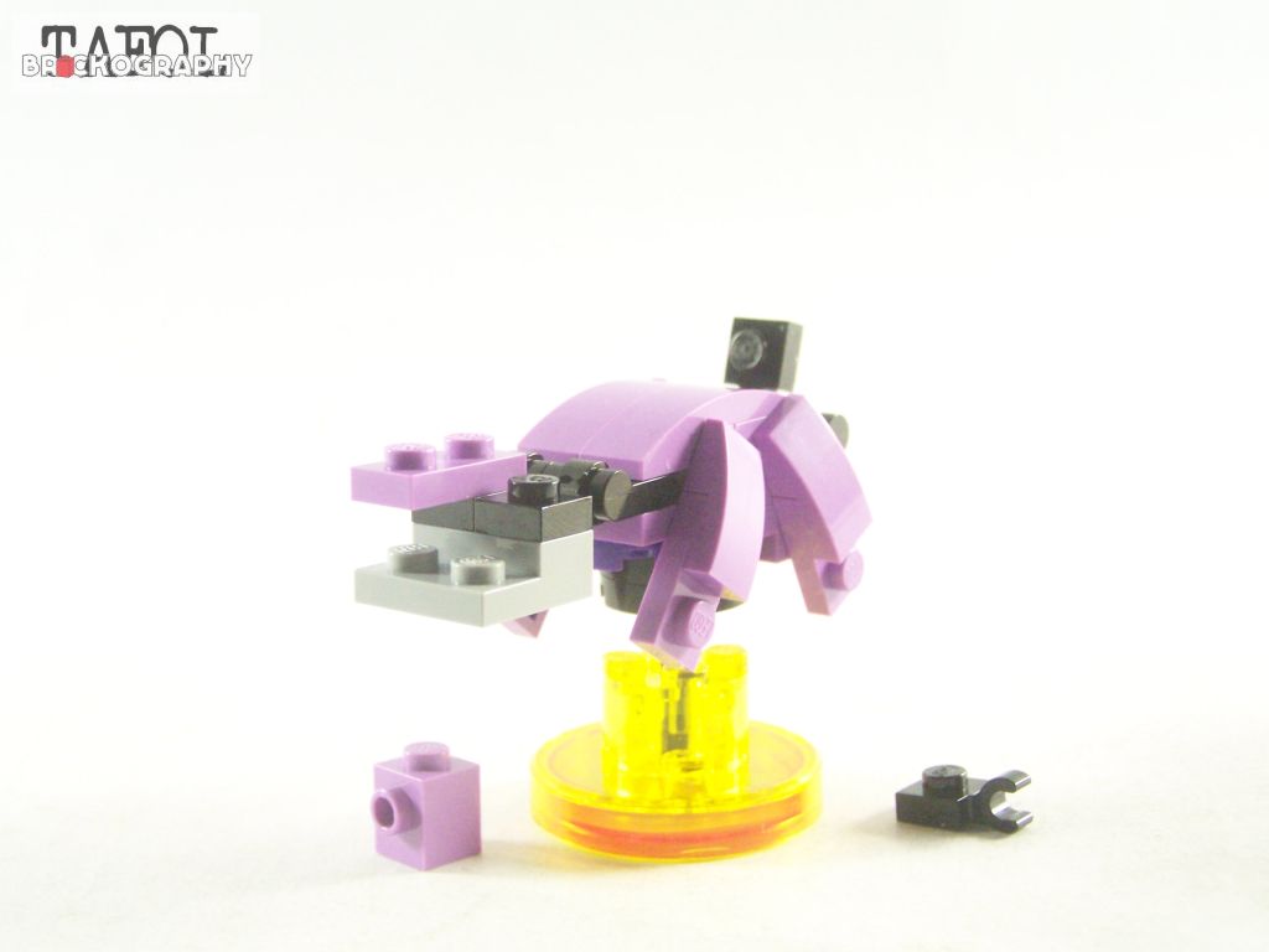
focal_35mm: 59
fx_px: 2163
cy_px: 476
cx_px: 634
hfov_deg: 32.7
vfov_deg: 24.8
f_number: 3.1
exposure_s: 1/60
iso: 400
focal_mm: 9.8
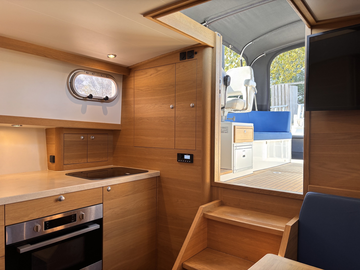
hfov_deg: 67.3
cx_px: 180
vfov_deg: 53.1
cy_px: 135
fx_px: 270
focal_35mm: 26
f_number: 1.6
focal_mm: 5.96
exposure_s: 1/121
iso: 50
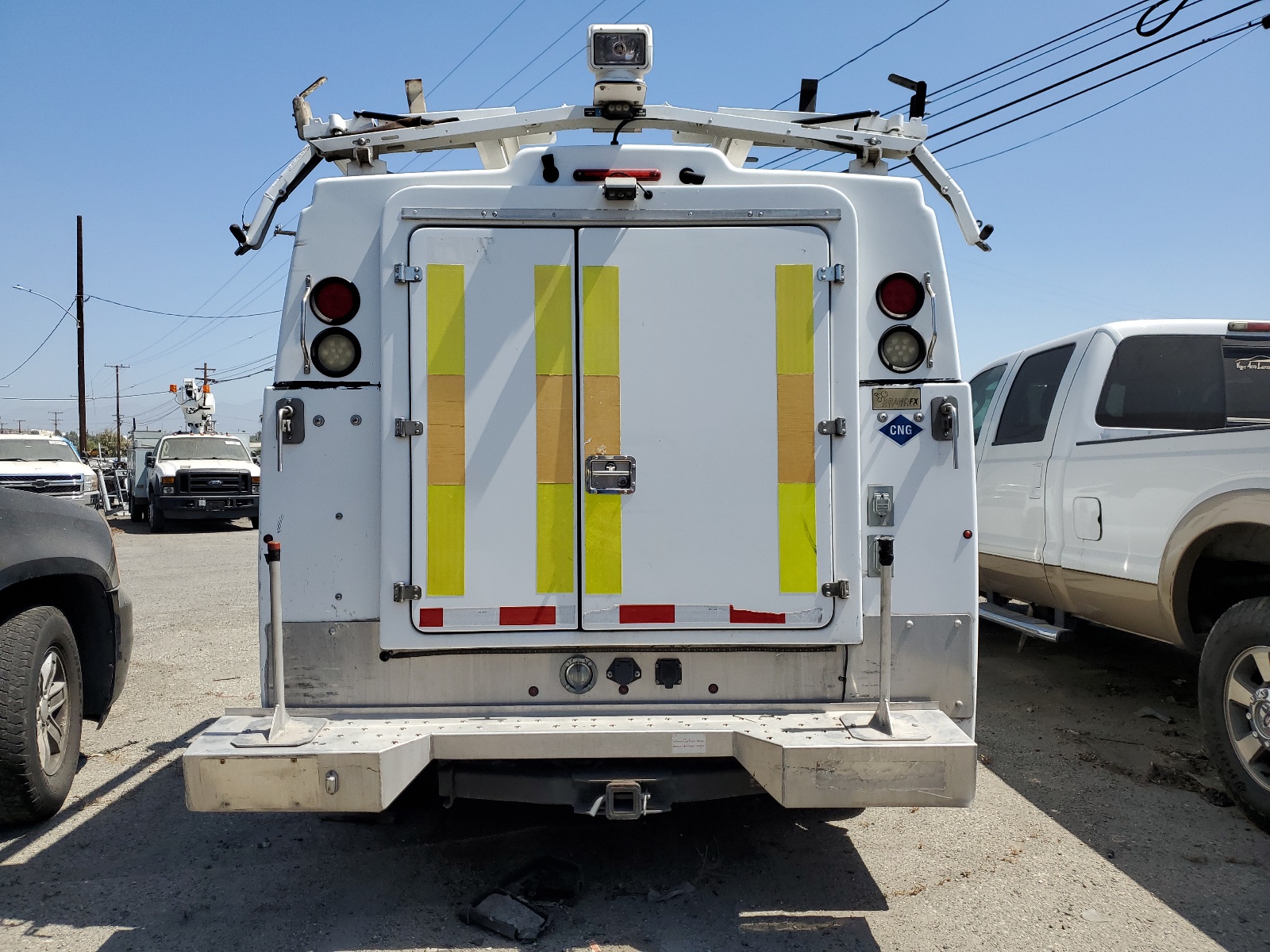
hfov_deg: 67.3
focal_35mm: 26
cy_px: 476
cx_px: 635
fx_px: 954
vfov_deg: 53.1
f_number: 1.5
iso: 50
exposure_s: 1/3333
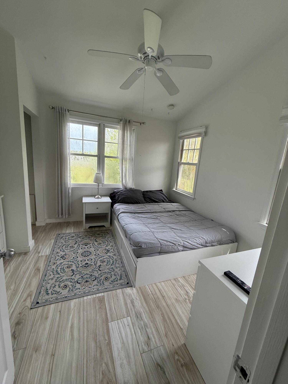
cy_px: 192
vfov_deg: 102.1
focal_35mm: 14
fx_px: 155
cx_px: 144
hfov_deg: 85.7
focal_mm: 2.22
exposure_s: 1/224
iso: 64
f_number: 2.2
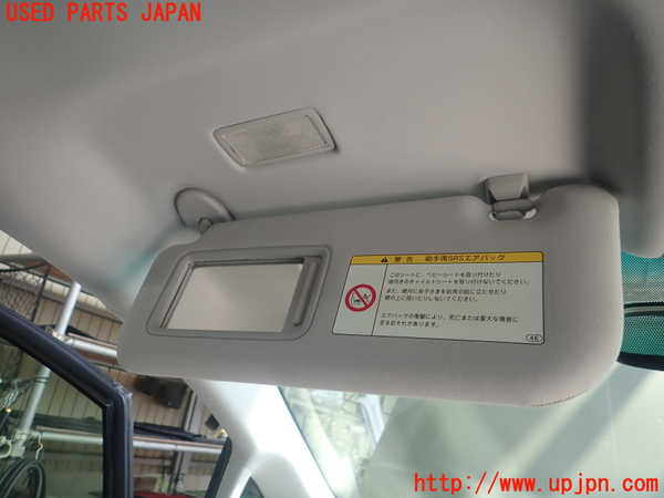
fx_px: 480
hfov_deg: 69.4
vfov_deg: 54.9
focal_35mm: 25
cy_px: 249
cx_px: 332
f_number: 2
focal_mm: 4.5
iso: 100
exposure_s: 1/60
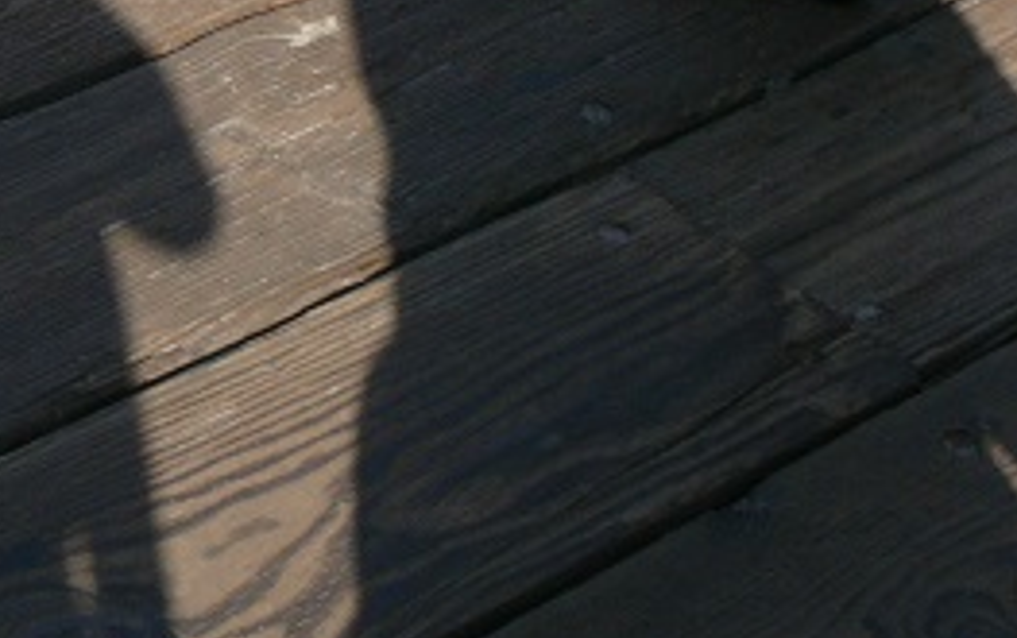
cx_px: -247
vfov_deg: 11.3
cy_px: -43
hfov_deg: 17.2
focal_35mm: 115
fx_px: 3191
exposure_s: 1/100
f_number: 11
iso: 100
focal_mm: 7.4
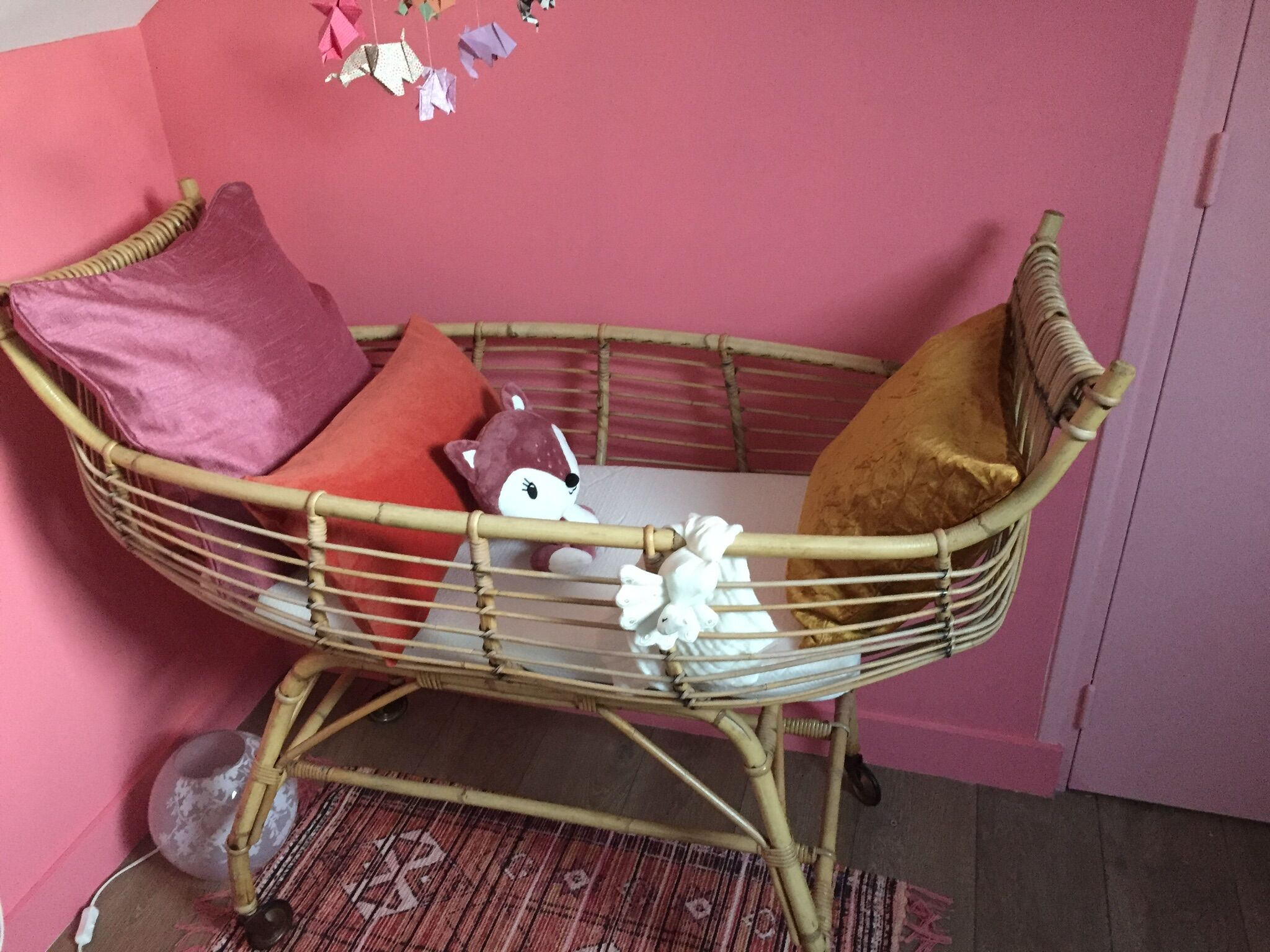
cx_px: 635
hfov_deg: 61.7
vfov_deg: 48.2
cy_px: 476
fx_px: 1064
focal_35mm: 29
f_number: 2.2
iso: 320
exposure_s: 1/17
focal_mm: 4.15
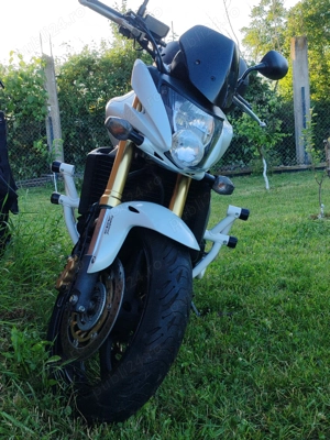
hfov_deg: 30.9
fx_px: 597
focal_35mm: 47
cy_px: 220
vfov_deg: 40.4
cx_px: 165
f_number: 1.9
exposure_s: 1/160
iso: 50
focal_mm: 6.12
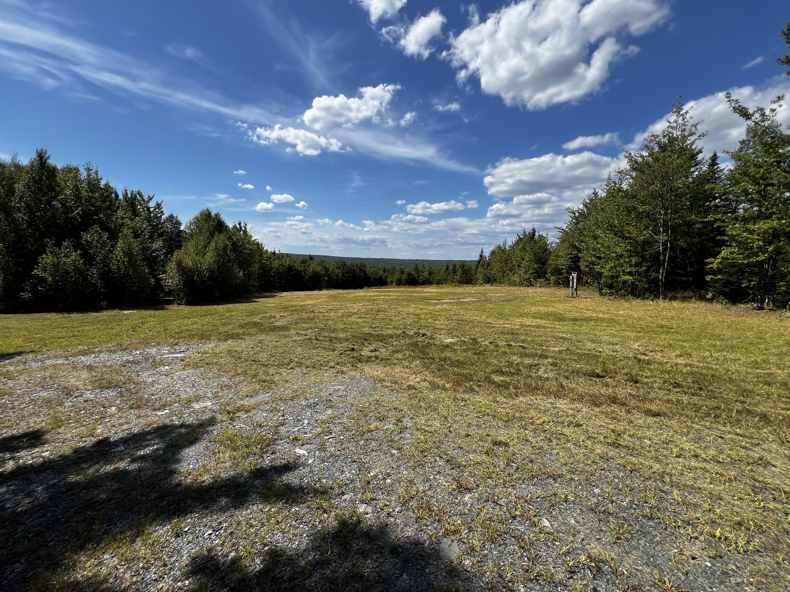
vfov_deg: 89.9
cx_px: 395
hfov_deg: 106.2
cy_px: 296
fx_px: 297
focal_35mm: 13
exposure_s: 1/2137
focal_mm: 1.57
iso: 32
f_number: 1.8
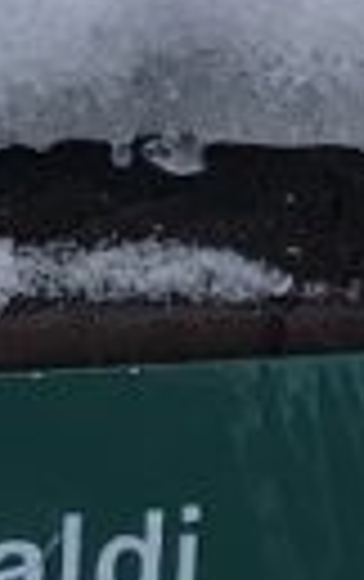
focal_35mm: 235
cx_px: -108
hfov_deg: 5.6
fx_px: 3718
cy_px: 1012
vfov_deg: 8.6
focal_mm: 3.99
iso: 20
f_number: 1.8
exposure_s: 1/639
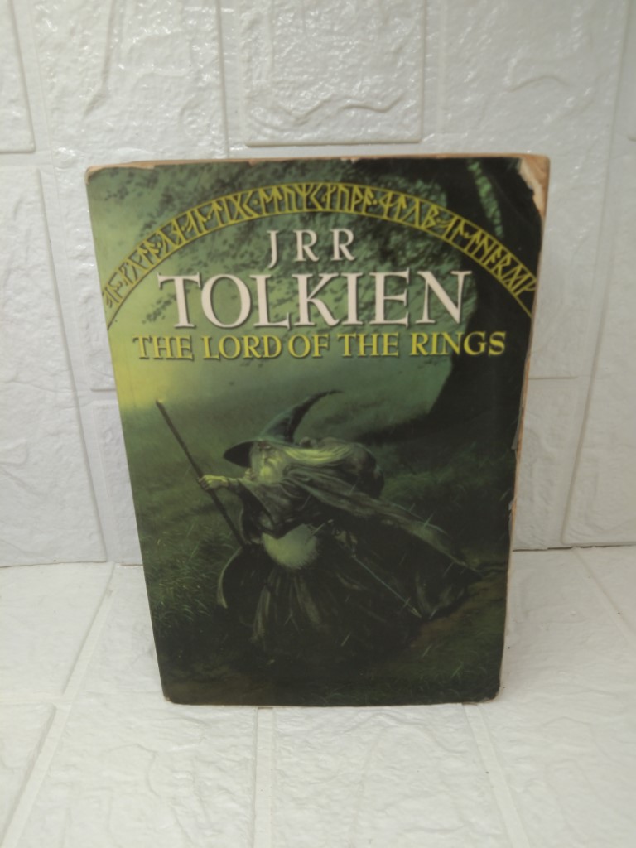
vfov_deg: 60.0
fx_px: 735
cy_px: 424
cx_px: 318
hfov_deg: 46.8
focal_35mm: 30
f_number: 2.2
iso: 102
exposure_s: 1/50
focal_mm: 3.65
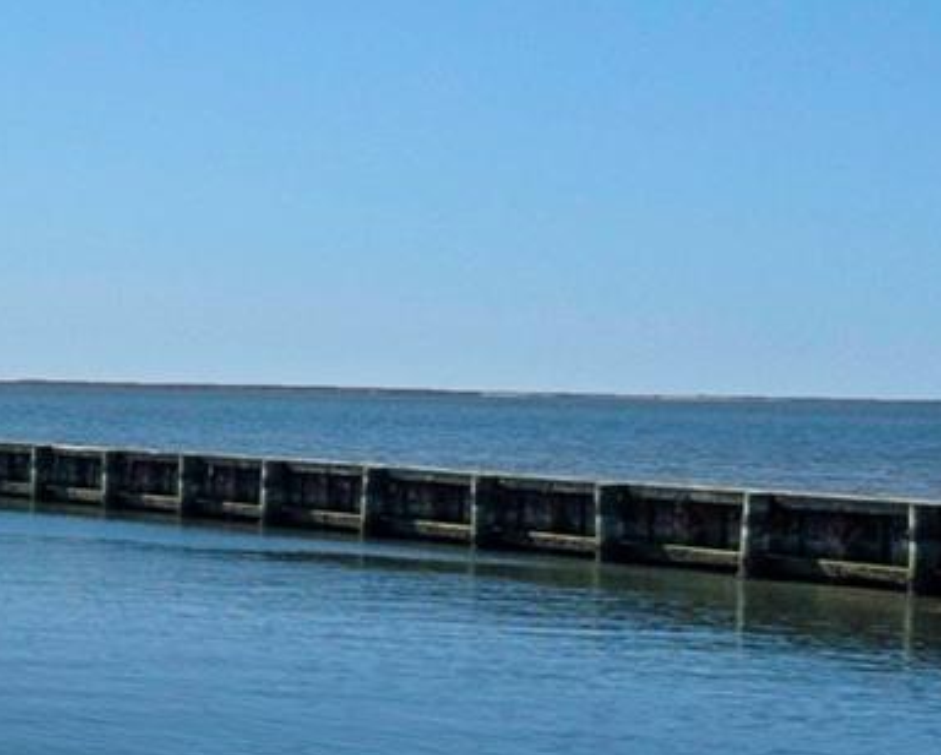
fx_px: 2230
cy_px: 411
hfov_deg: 15.4
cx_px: -1228
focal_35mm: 80
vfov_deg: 19.2
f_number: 7.1
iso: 800
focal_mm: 16
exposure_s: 1/500
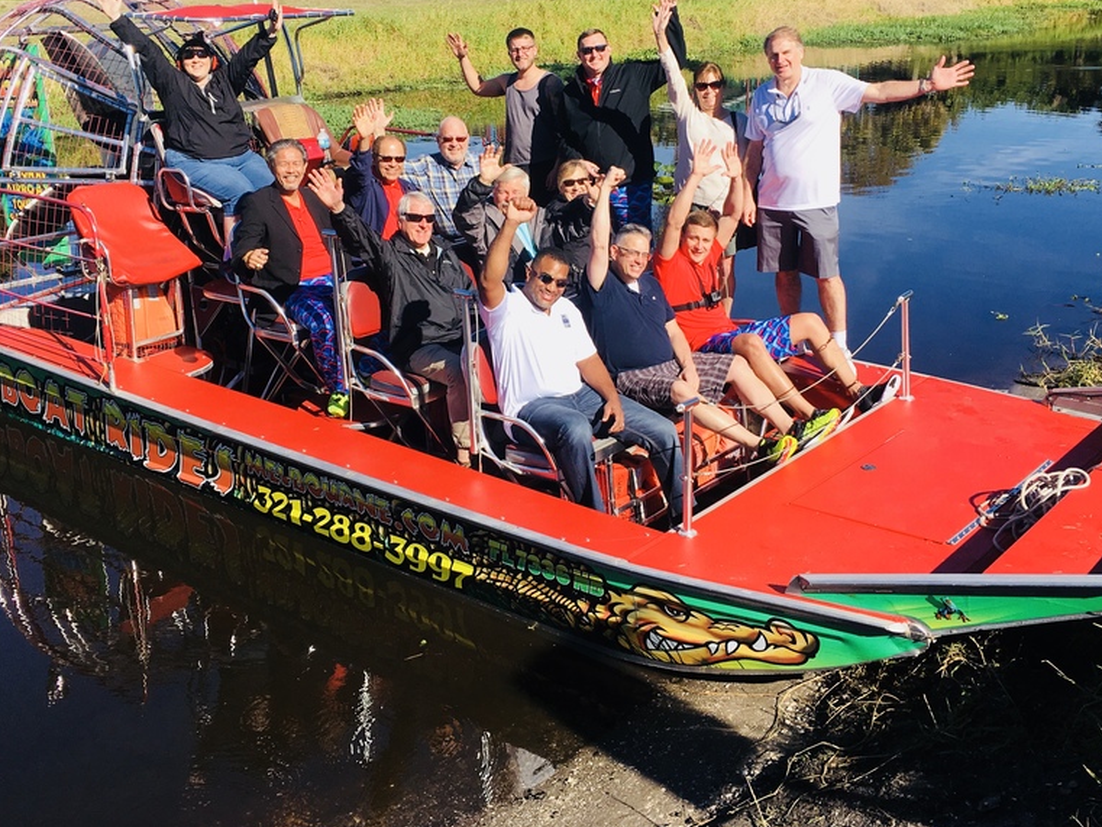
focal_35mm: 39
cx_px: 531
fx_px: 1242
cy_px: 287
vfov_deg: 36.5
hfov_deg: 47.8
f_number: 2.2
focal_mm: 4.15
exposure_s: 1/1479
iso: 25
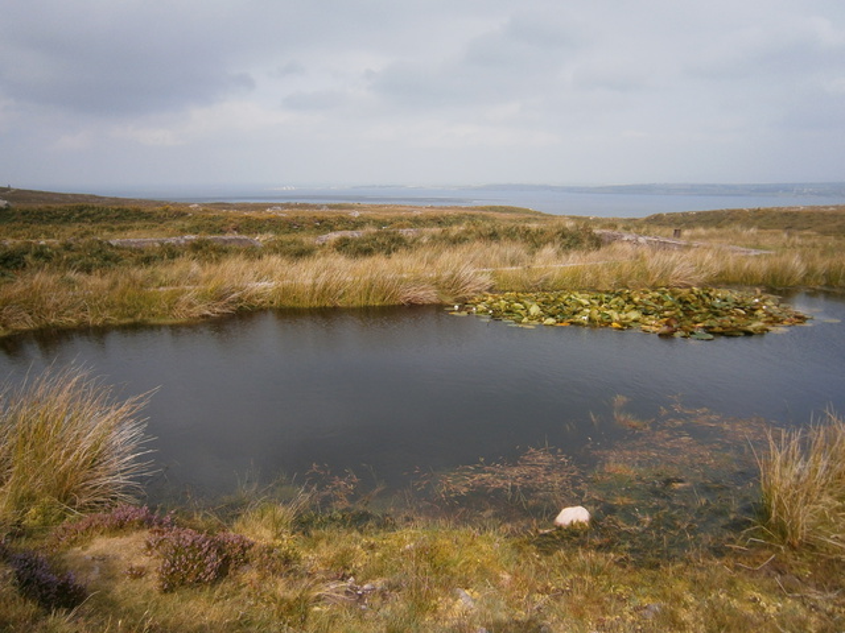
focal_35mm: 26
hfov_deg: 67.3
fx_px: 635
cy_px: 316
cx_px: 422
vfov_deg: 53.1
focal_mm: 4.7
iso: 80
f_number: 2.8
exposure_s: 1/1000
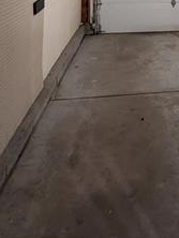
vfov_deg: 34.6
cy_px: -40
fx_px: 310
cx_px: 206
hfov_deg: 28.7
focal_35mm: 45
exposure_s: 1/24
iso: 462
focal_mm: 1.95
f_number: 2.2
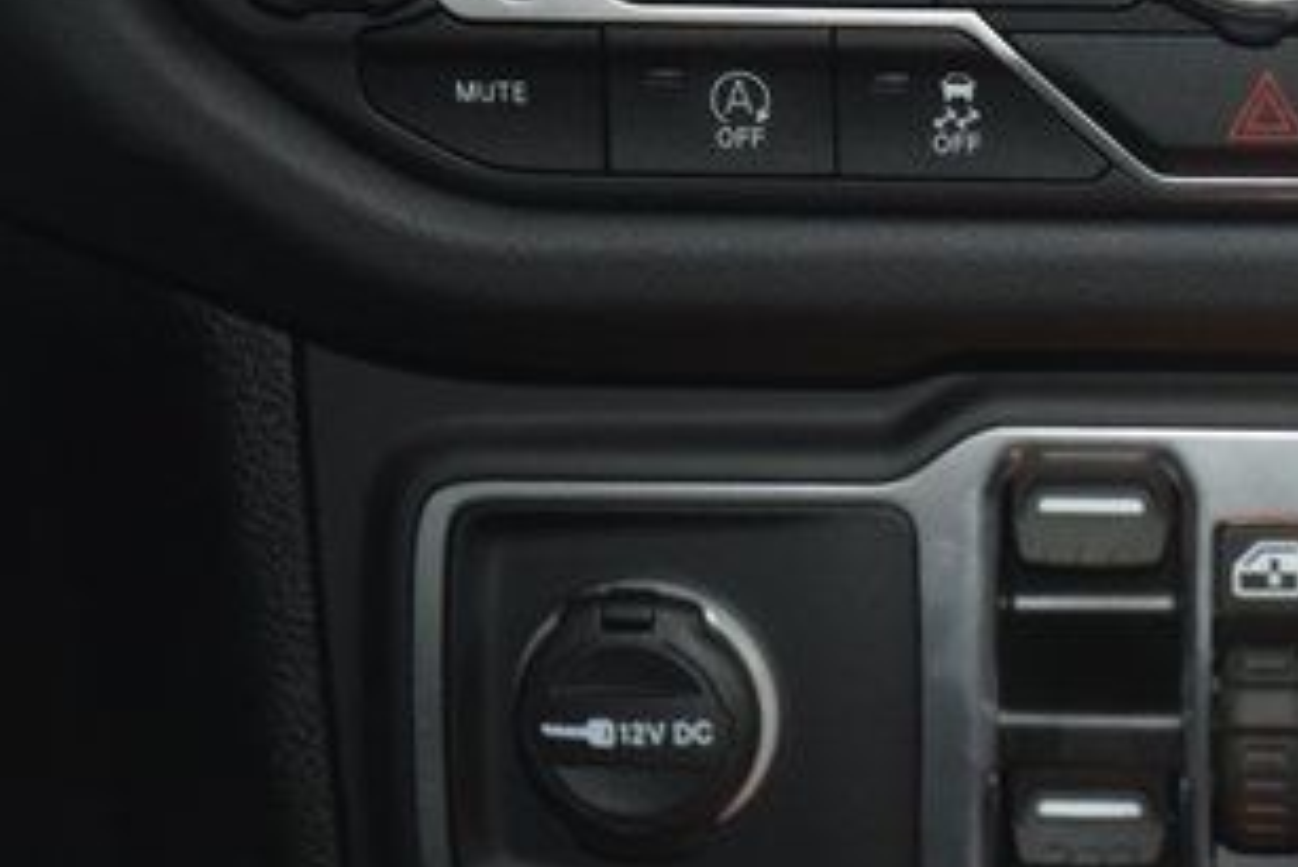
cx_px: 1281
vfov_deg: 6.3
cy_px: 328
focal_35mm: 219
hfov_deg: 9.3
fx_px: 7900
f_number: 4.5
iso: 2000
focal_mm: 70
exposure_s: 1/15
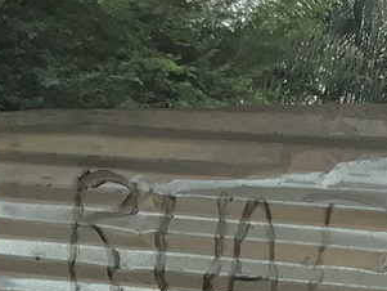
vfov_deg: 6.7
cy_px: 788
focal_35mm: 206
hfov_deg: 9.6
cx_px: 77
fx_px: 2304
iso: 25
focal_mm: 3.3
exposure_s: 1/599
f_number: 2.4
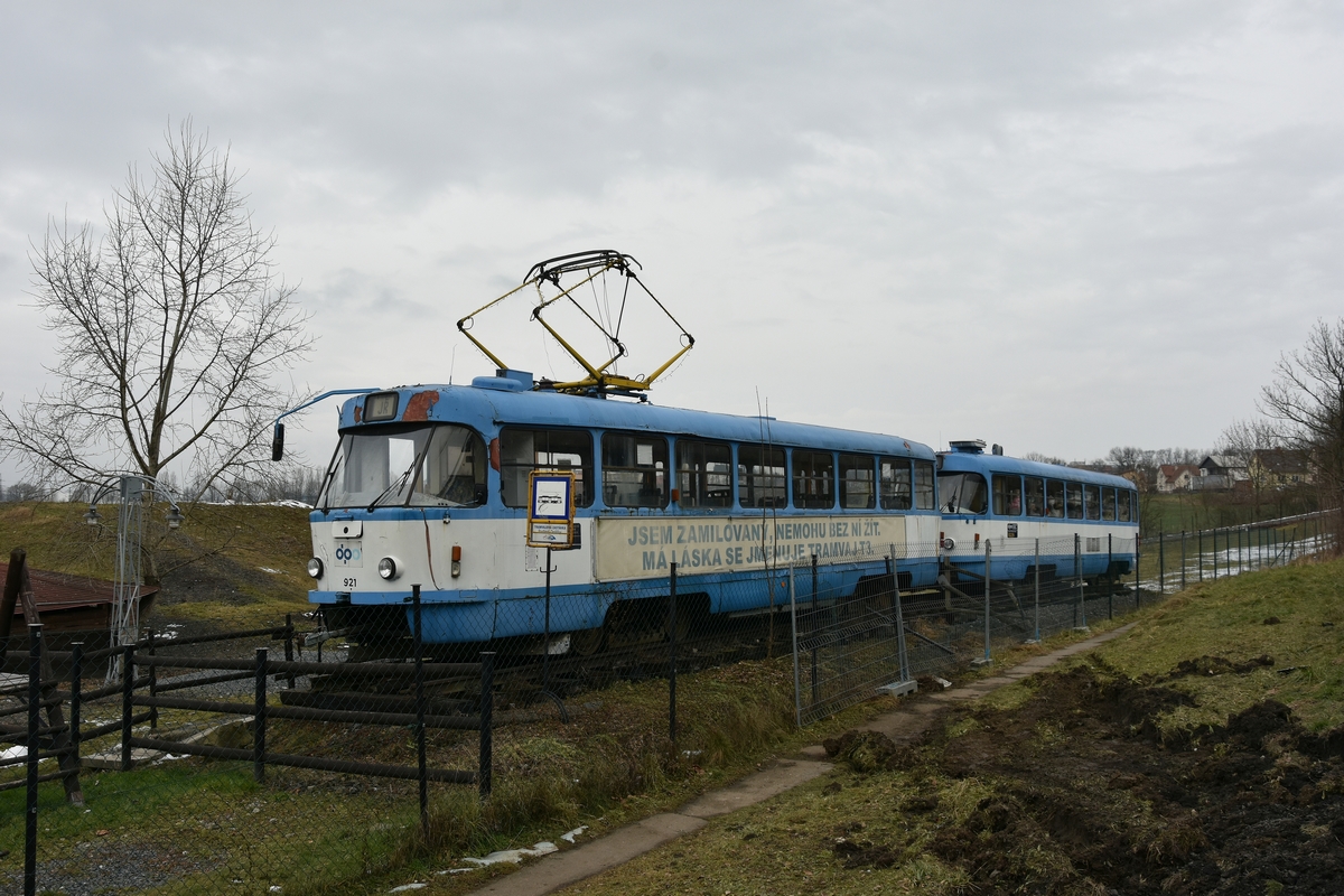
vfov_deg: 40.0
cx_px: 672
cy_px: 448
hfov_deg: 57.2
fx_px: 1232
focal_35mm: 33
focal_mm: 22
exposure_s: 1/320
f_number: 9
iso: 250
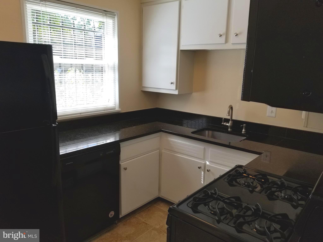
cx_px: 162
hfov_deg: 67.3
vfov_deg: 53.1
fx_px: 243
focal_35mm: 26
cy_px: 121
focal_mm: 4.3
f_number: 1.7
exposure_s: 1/208
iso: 50
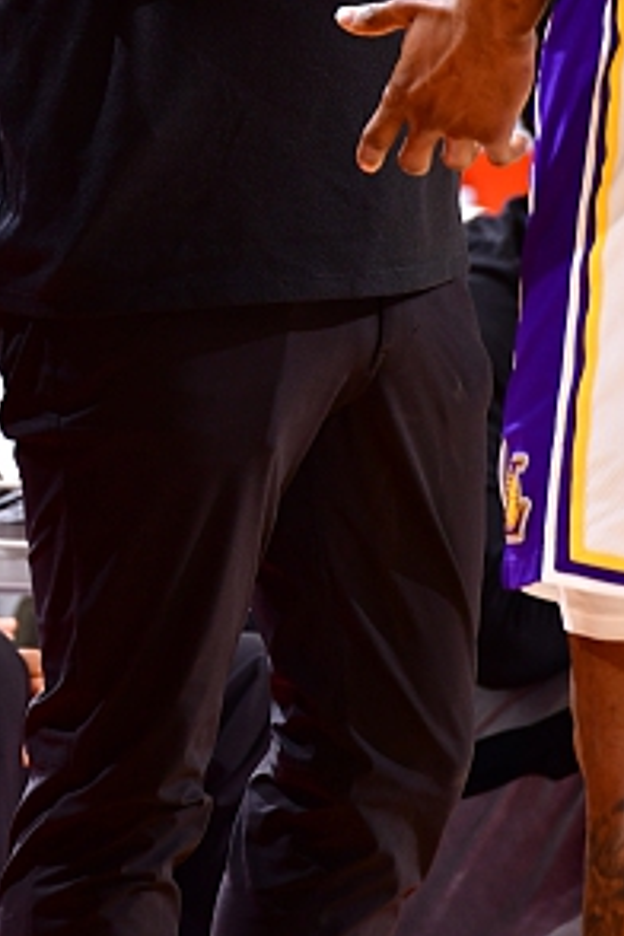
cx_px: 43
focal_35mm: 1395
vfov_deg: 1.5
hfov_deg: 1.0
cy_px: 41
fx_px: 36267
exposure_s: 1/250
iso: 320
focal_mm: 400
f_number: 5.6
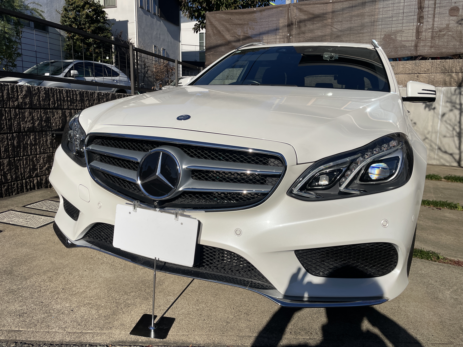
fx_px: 348
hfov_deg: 67.3
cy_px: 174
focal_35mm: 26
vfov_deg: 53.1
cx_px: 232
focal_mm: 4.2
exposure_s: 1/9804
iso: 32
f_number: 1.6
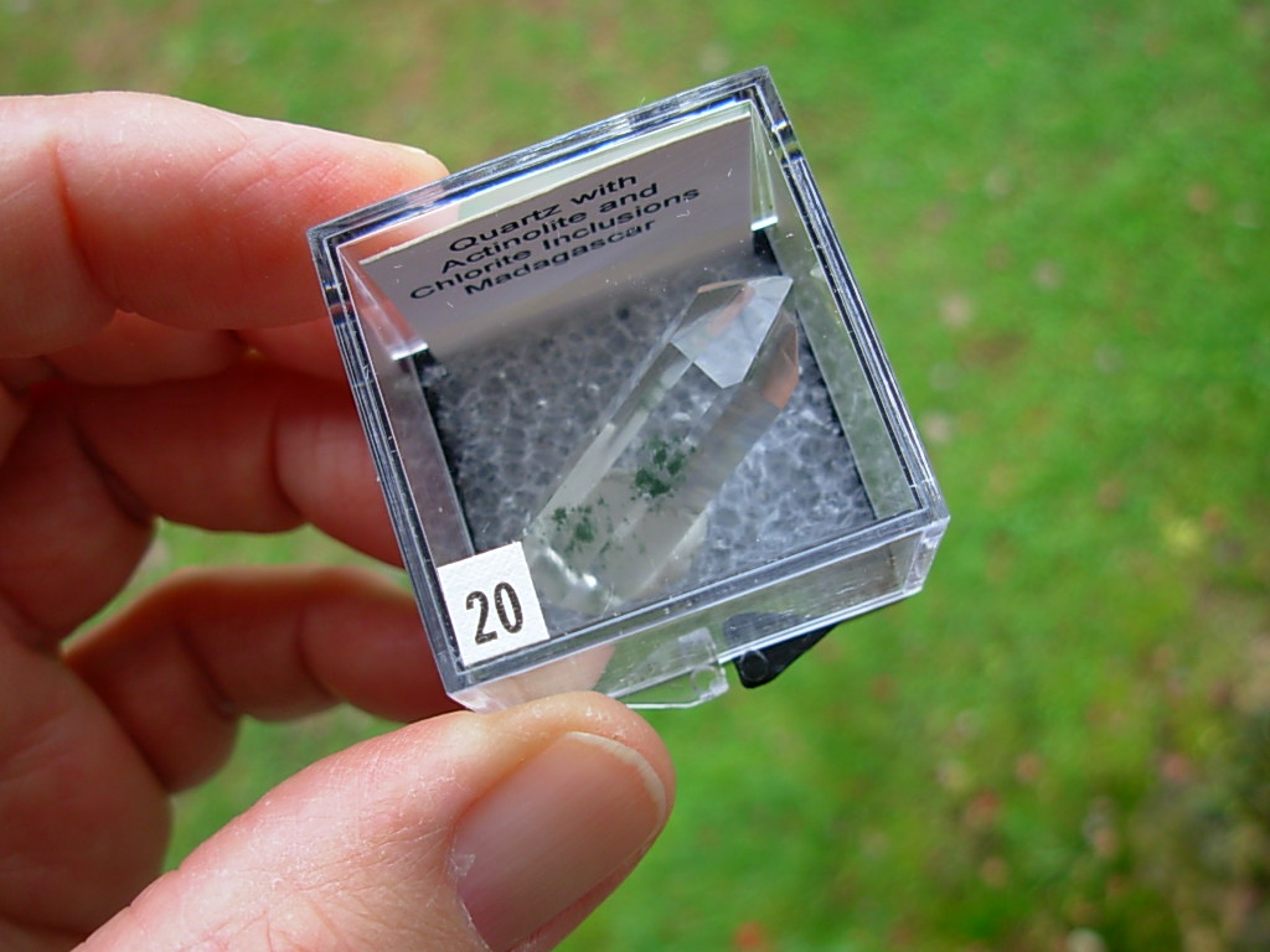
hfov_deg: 49.0
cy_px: 476
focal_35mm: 38
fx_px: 1394
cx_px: 635
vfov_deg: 37.7
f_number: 2.9
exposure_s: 1/108
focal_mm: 6.3
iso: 50
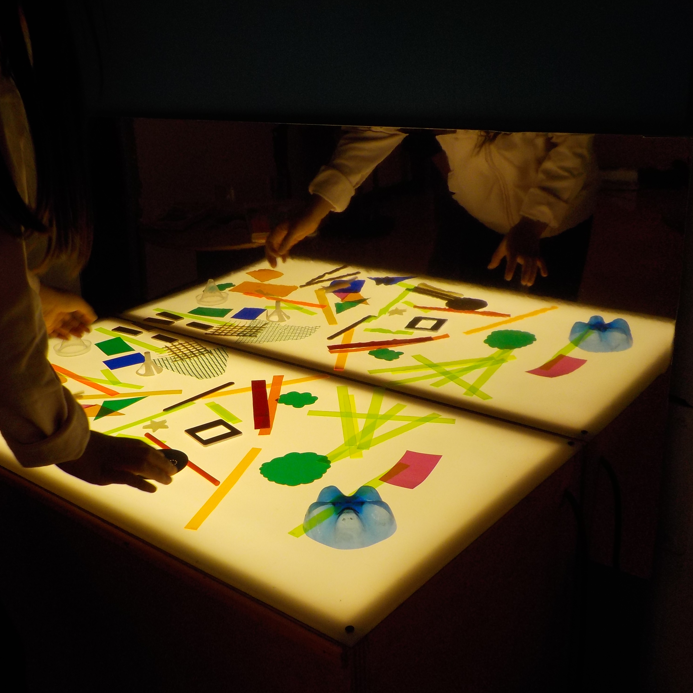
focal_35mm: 36
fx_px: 815
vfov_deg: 46.0
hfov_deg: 45.7
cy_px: 349
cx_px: 268
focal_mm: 4.1
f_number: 3.3
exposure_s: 1/125
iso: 125
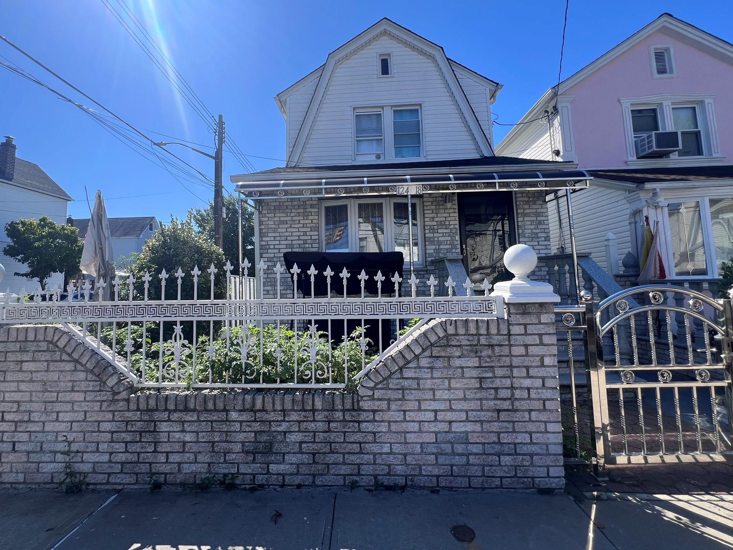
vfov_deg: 81.6
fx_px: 318
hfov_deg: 98.1
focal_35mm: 15
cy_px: 254
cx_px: 349
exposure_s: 1/986
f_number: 1.8
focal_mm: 1.57
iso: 32
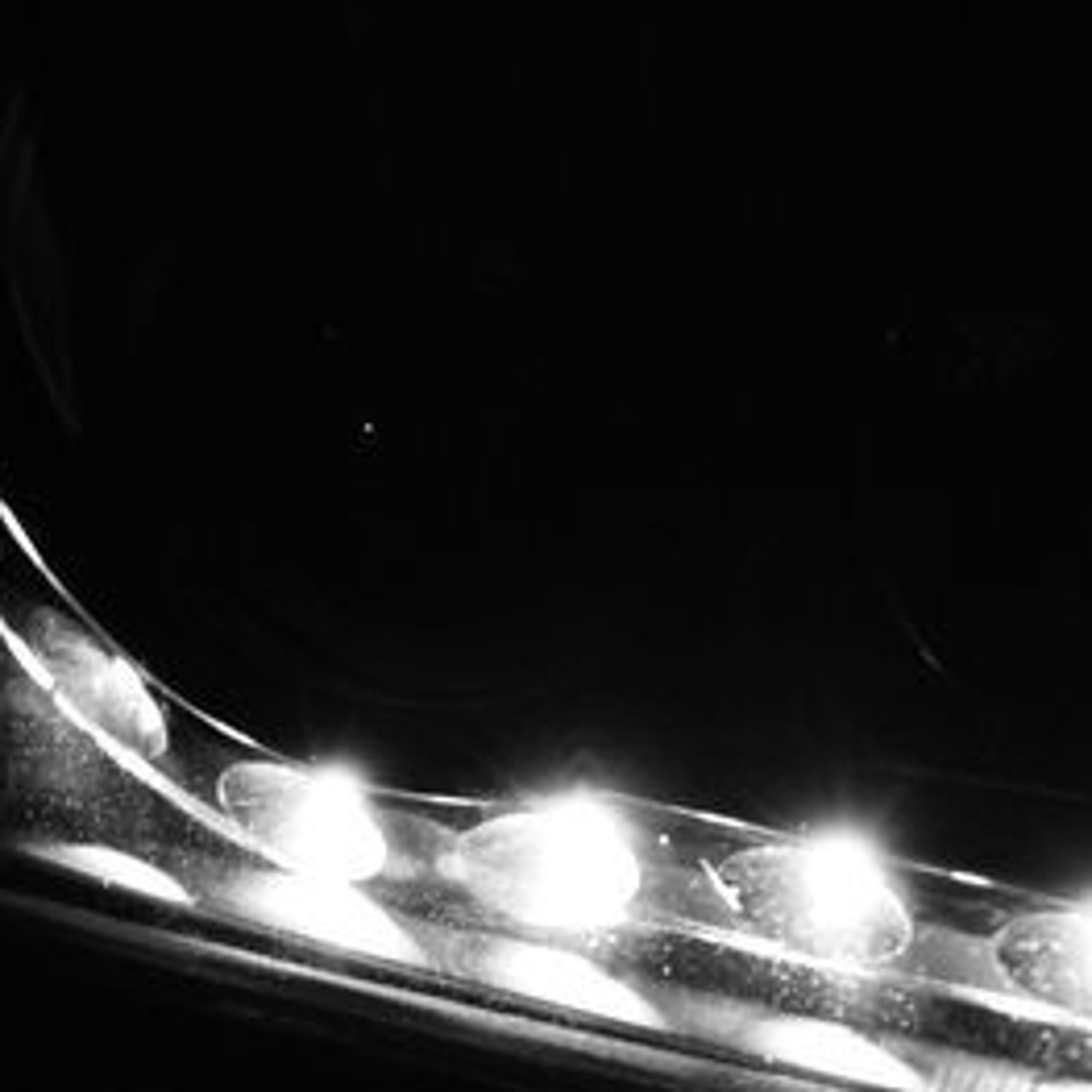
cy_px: 482
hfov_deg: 10.2
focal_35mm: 171
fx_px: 6104
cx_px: 615
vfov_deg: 10.2
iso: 1600
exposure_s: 1/60
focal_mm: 55
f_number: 4
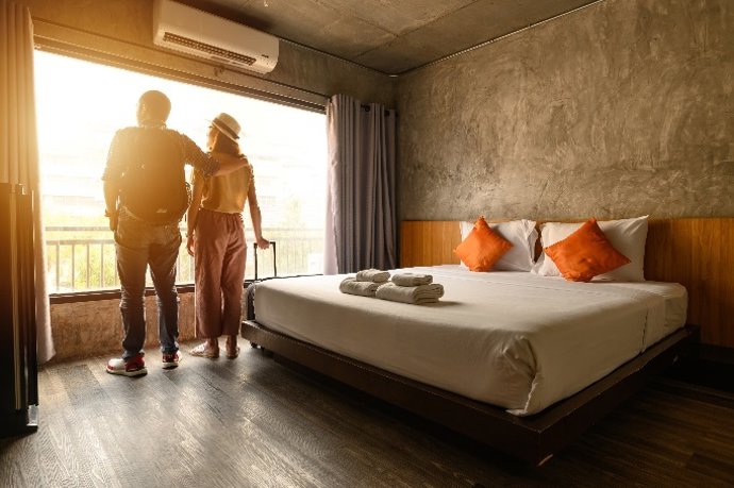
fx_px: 428
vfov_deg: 59.4
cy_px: 244
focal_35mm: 21
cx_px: 367
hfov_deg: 81.2
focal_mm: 21
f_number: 8
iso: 100
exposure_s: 1/8
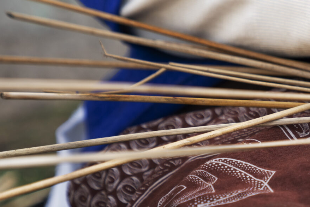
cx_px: 338
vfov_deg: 6.7
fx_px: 1757
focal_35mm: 204
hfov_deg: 10.0
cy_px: 121
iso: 250
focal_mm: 70
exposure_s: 1/1000
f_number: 3.2
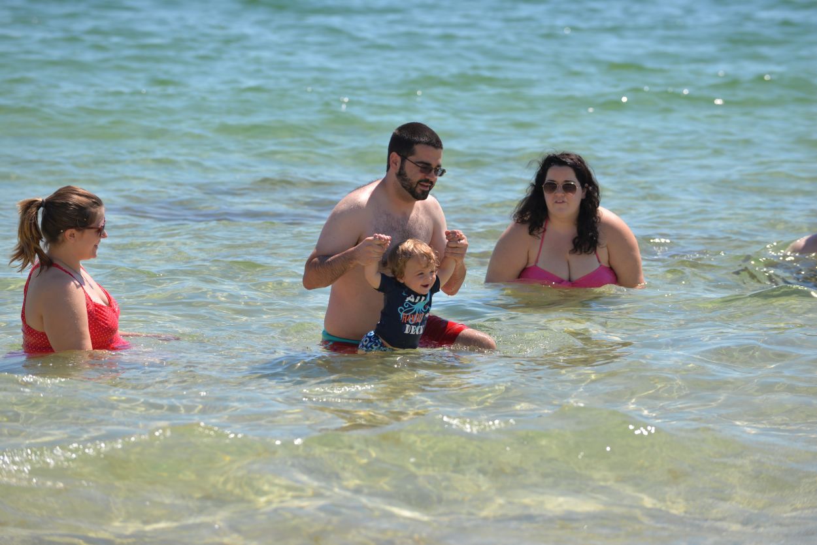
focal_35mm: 200
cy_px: 272
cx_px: 408
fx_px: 4540
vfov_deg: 6.9
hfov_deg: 10.3
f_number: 5
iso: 200
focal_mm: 200
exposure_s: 1/1600
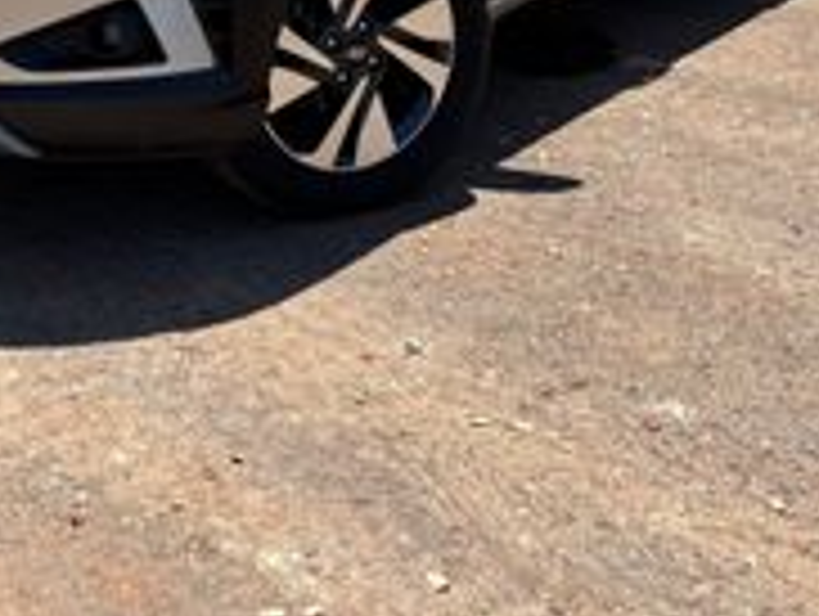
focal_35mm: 67
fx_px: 1587
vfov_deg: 20.3
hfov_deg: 28.7
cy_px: -162
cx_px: 261
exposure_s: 1/2062
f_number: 1.6
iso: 50
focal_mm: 5.96
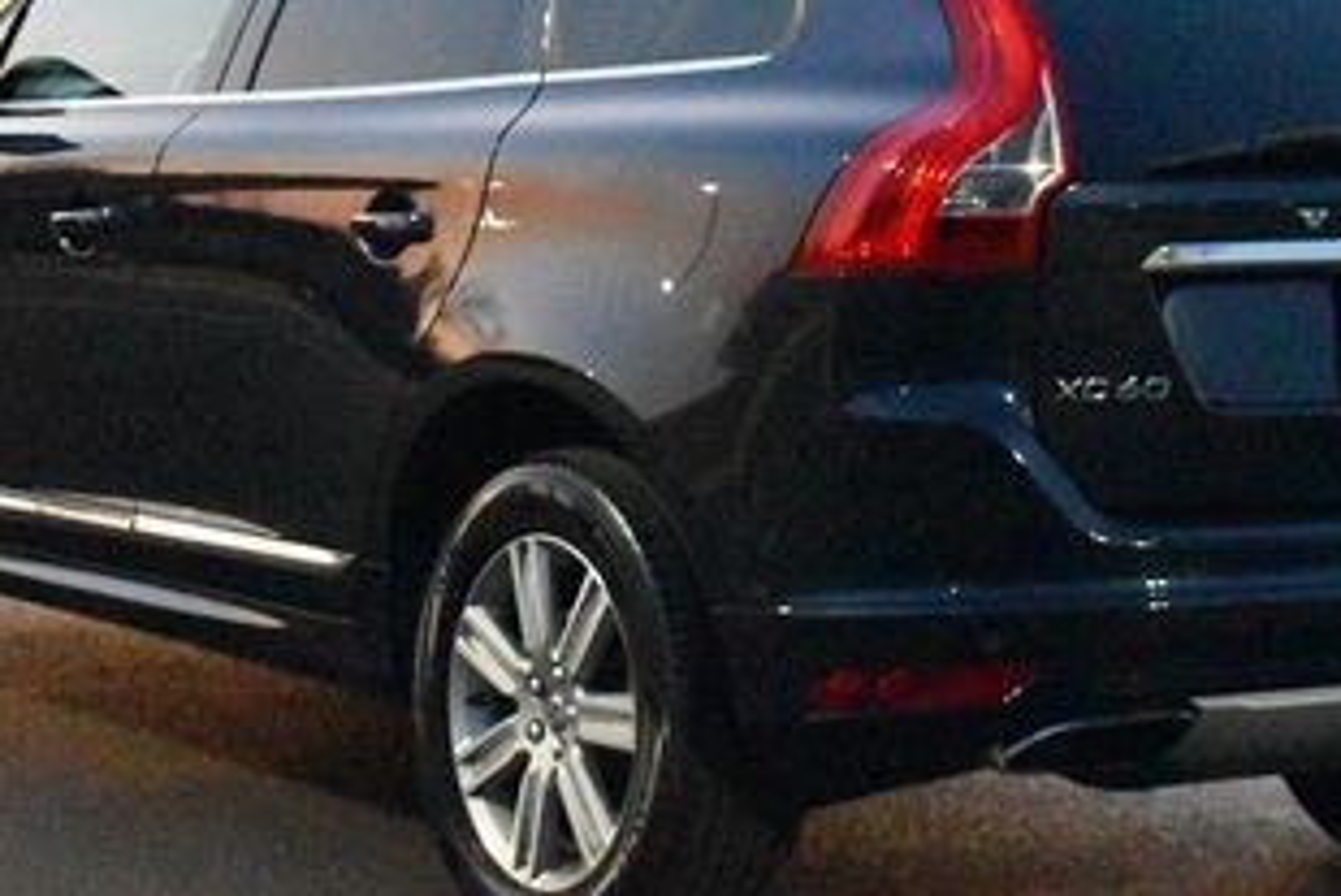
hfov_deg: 16.5
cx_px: 895
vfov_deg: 11.0
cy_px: 197
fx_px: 4621
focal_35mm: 124
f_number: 5
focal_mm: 40
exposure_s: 1/125
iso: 11400
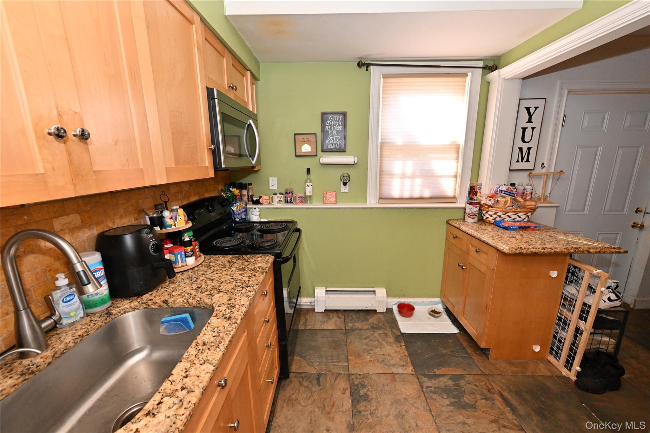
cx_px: 325
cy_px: 216
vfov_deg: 81.2
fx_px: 253
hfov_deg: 104.3
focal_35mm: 14
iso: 1600
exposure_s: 1/100
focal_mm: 14
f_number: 8
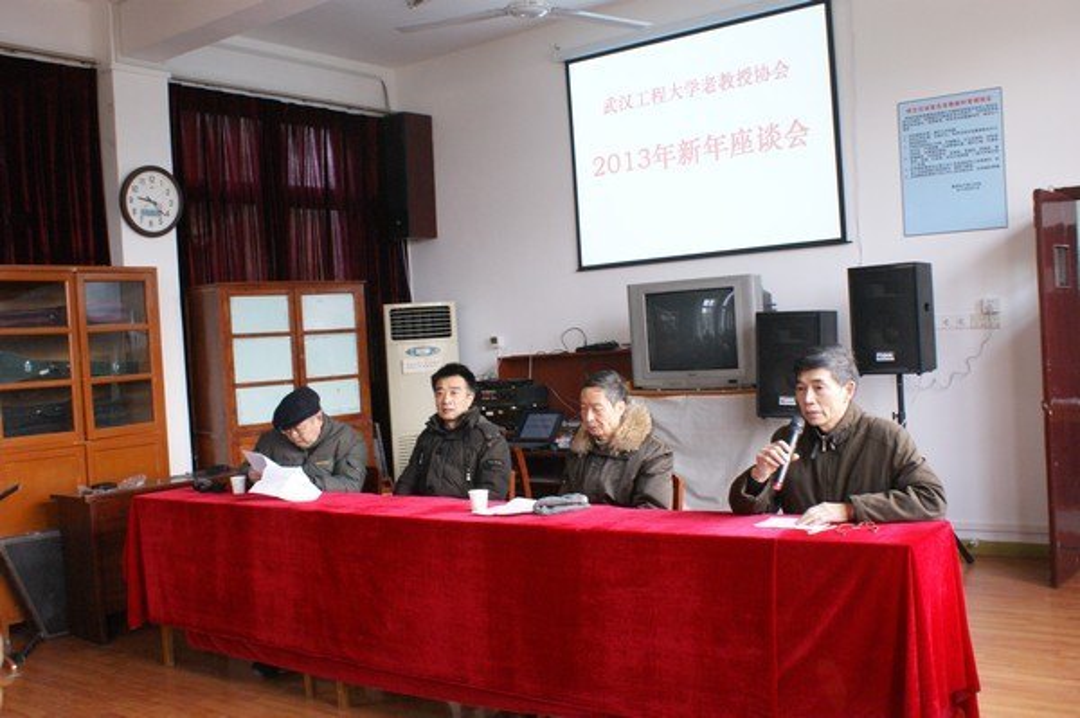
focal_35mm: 36
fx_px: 1079
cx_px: 540
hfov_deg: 53.2
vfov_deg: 36.8
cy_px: 359
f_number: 5.6
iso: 800
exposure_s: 1/40
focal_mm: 24
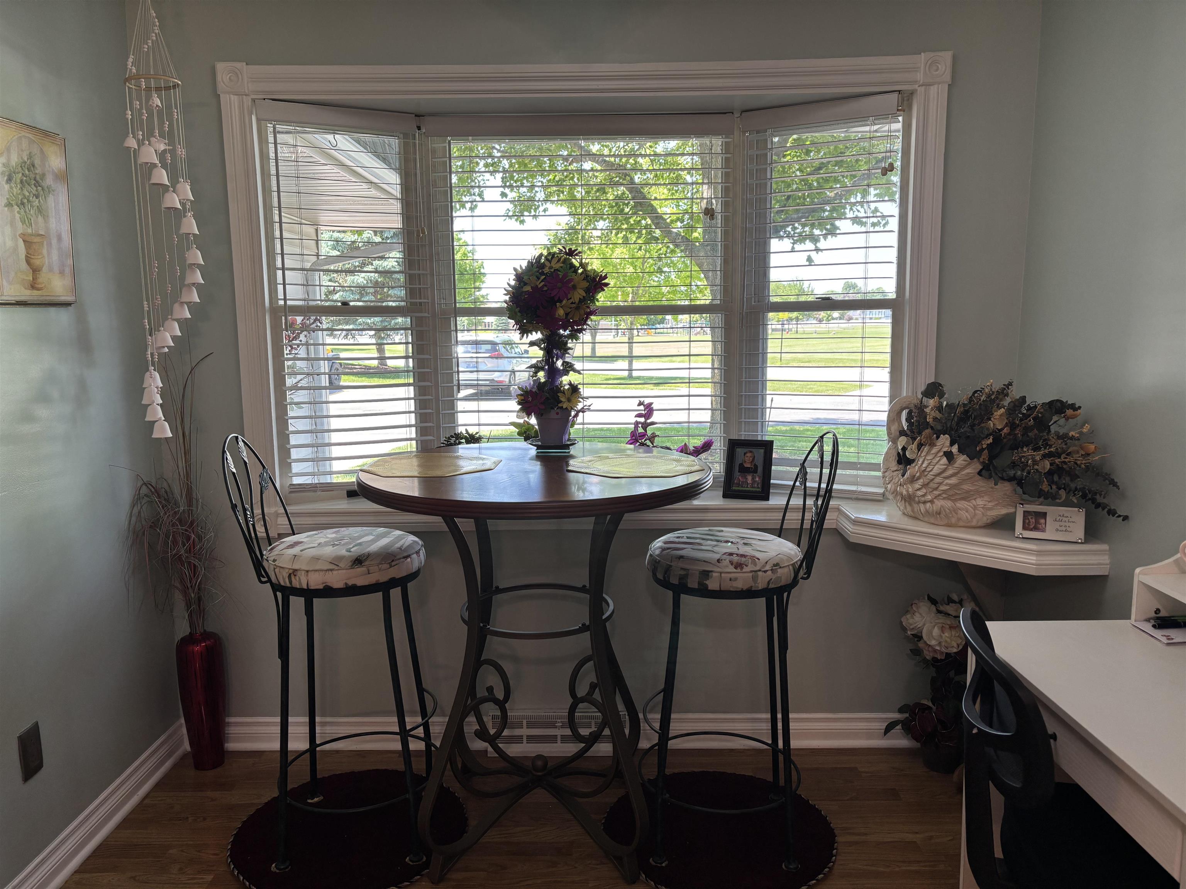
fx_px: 891
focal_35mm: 26
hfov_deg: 67.3
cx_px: 593
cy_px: 444
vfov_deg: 53.1
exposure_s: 1/120
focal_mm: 5.96
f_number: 1.6
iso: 64
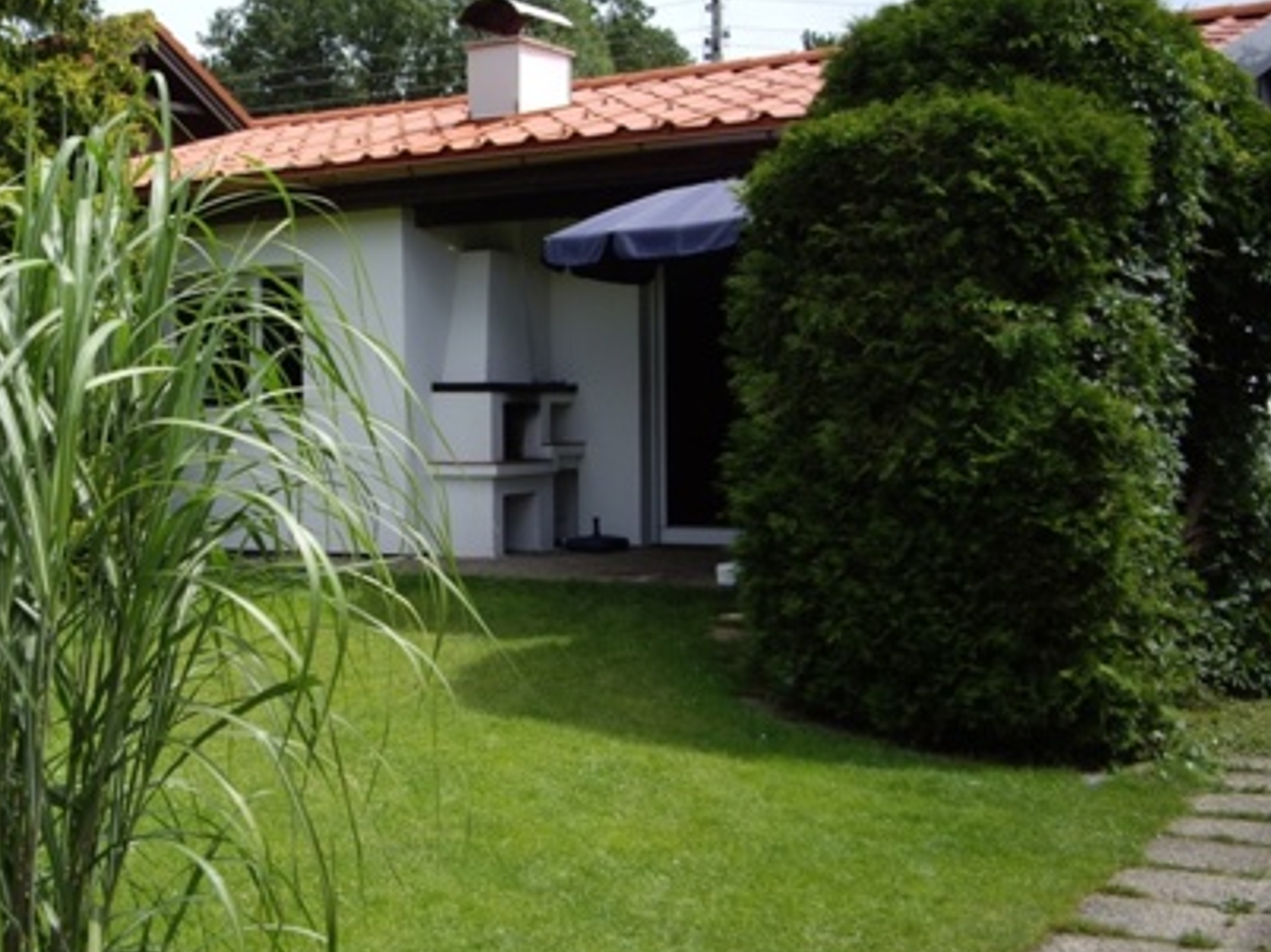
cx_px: 424
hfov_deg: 35.8
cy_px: 443
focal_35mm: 53
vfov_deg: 27.5
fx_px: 1945
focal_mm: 7.9
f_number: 2.8
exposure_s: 1/800
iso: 64
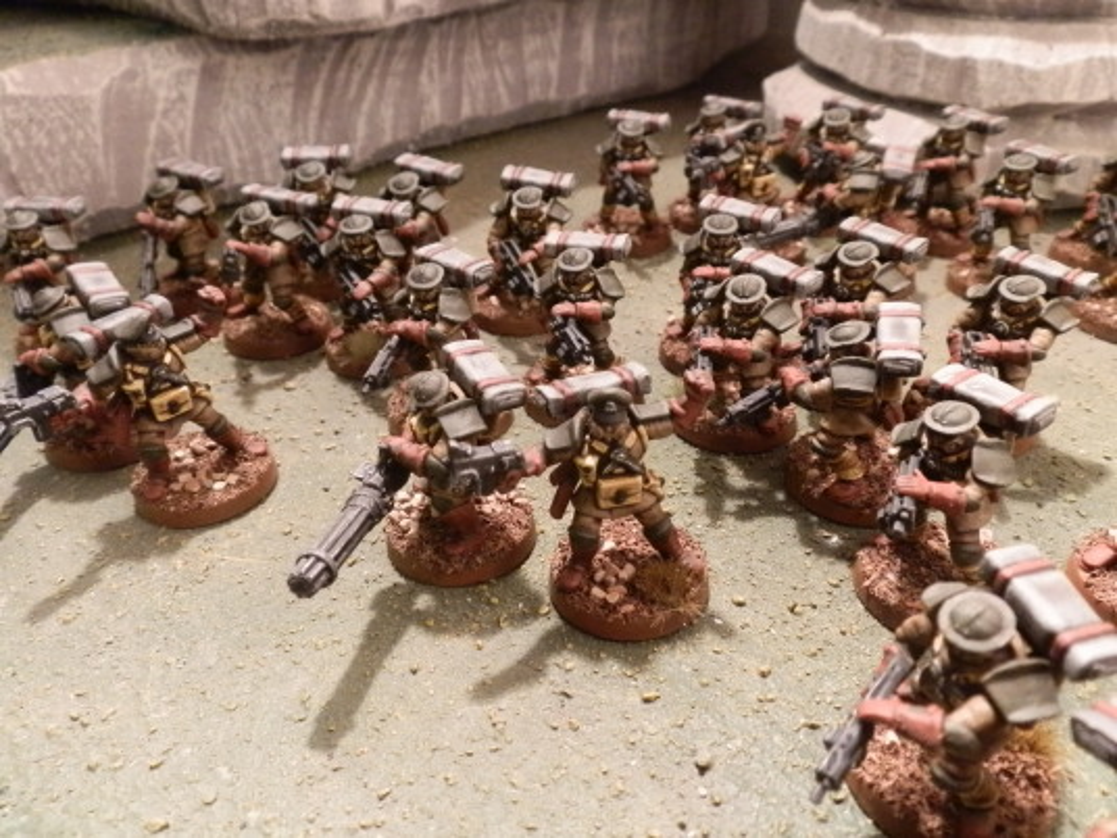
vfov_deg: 49.7
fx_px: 904
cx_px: 558
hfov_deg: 63.4
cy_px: 419
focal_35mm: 28
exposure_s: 1/30
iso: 400
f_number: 3.1
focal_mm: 5
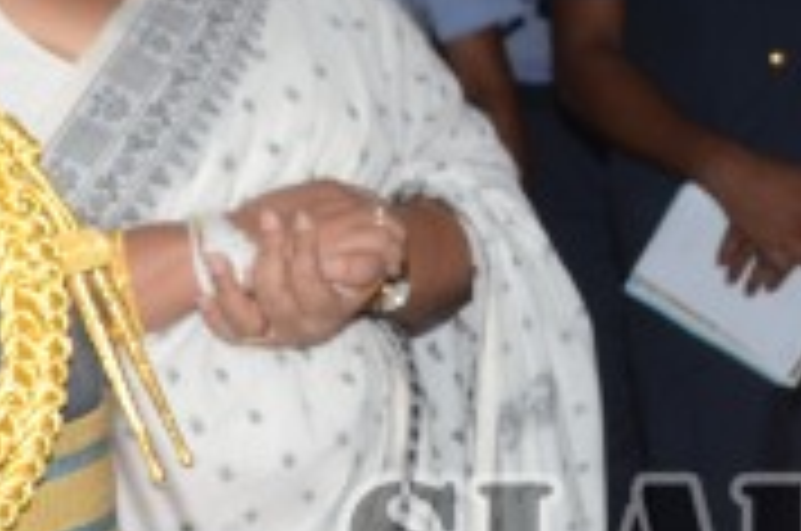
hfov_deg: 15.0
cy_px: -65
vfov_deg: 9.9
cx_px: 464
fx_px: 3036
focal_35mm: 137
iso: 400
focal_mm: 27
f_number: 6.3
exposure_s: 1/125
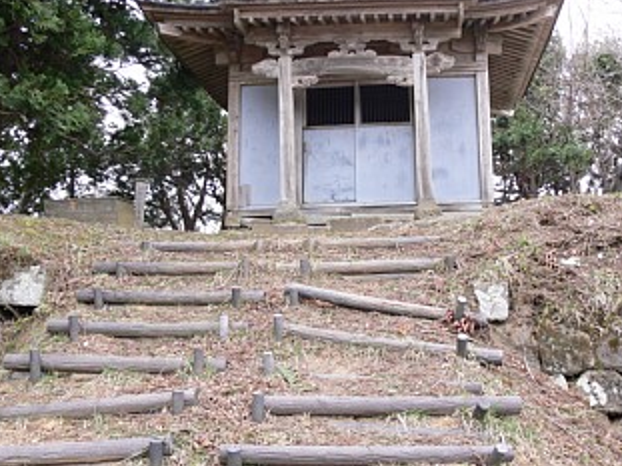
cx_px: 350
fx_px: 808
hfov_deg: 42.0
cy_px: 194
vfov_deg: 32.1
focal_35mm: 45
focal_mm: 7.4
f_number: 3.6
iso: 80
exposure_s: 1/60
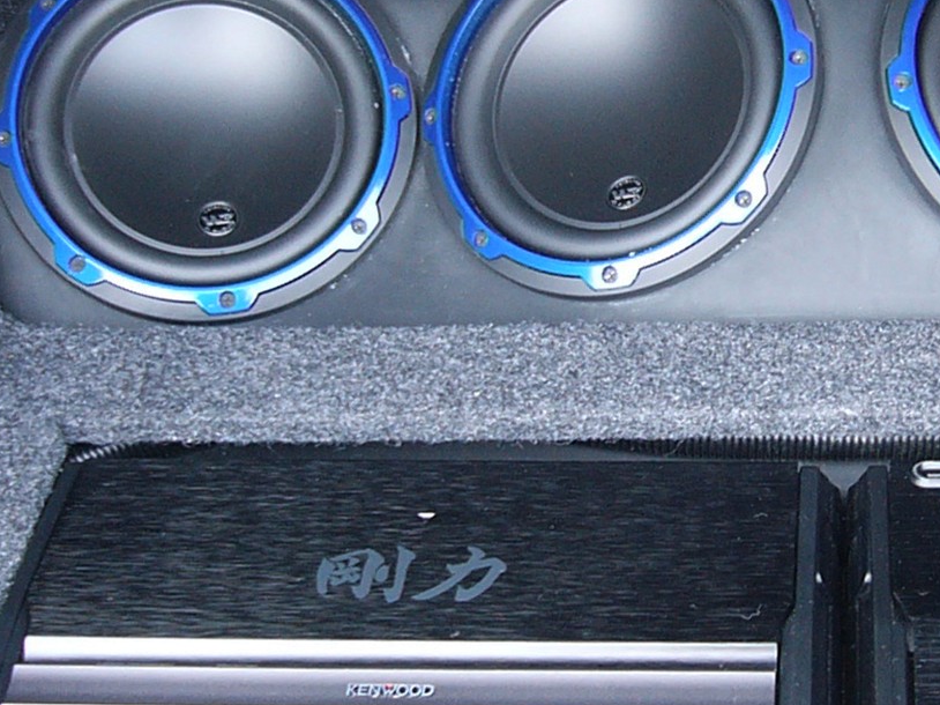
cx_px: 850
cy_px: 323
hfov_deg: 22.2
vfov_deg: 17.2
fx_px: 2335
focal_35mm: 86
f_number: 2.8
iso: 100
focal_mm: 5.8
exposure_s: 1/30
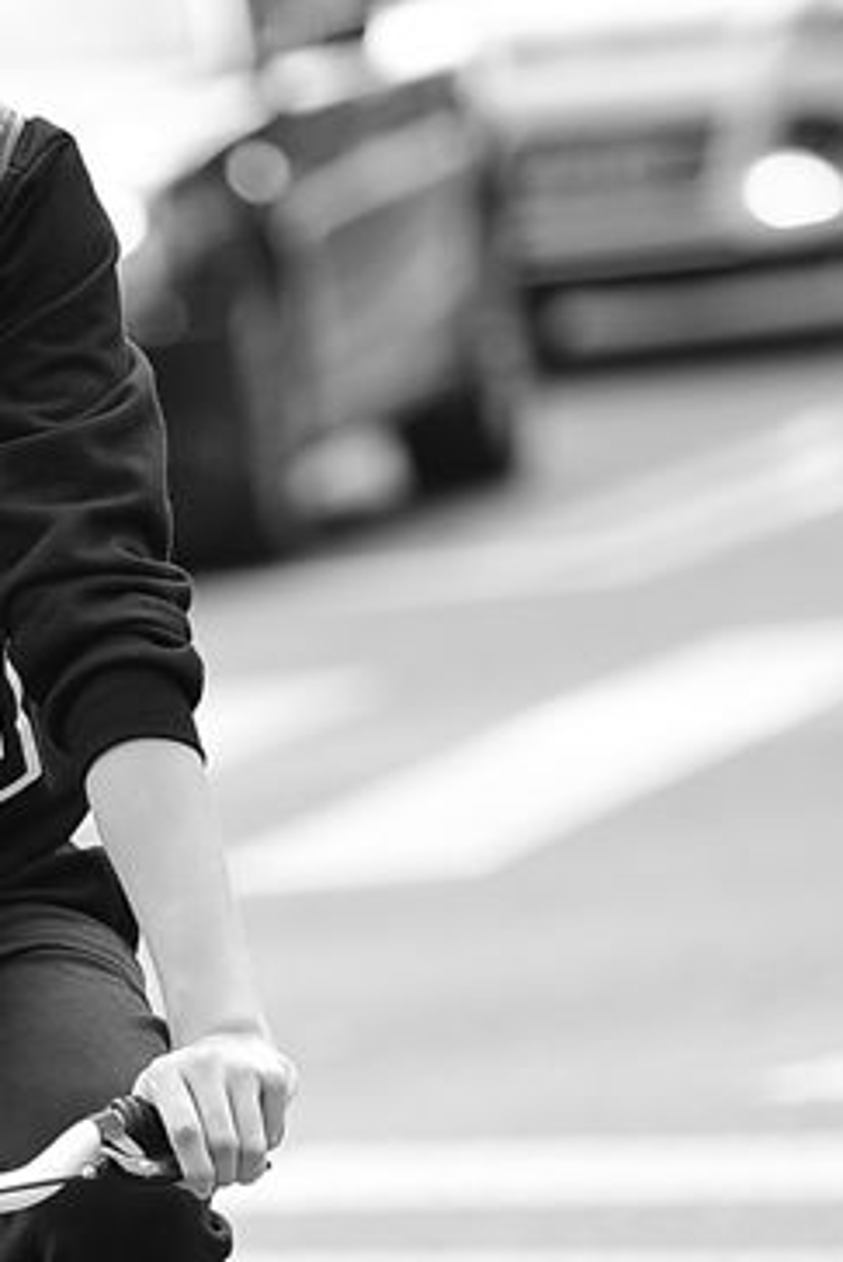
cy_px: 1203
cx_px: 0
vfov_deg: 3.7
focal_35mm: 559
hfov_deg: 2.5
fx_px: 19615
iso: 400
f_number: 2.8
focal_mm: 170
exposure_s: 1/500
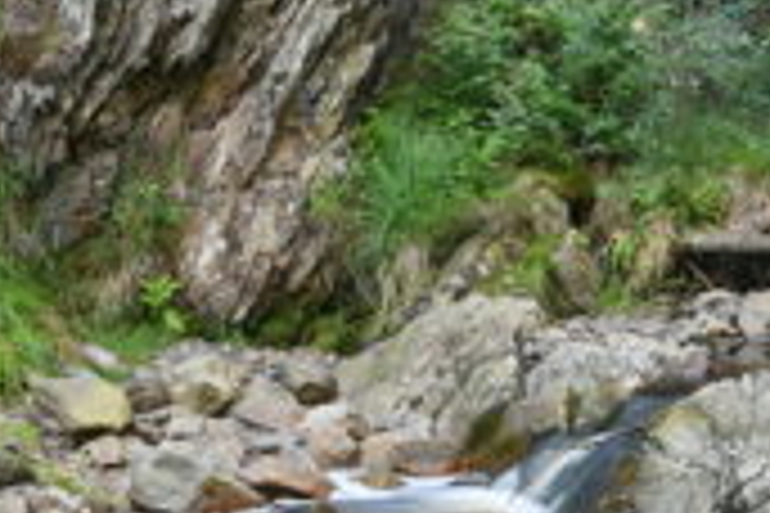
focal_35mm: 56
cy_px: 475
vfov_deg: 23.5
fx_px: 1198
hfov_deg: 35.5
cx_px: 455
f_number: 22
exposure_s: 2
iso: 160
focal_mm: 16
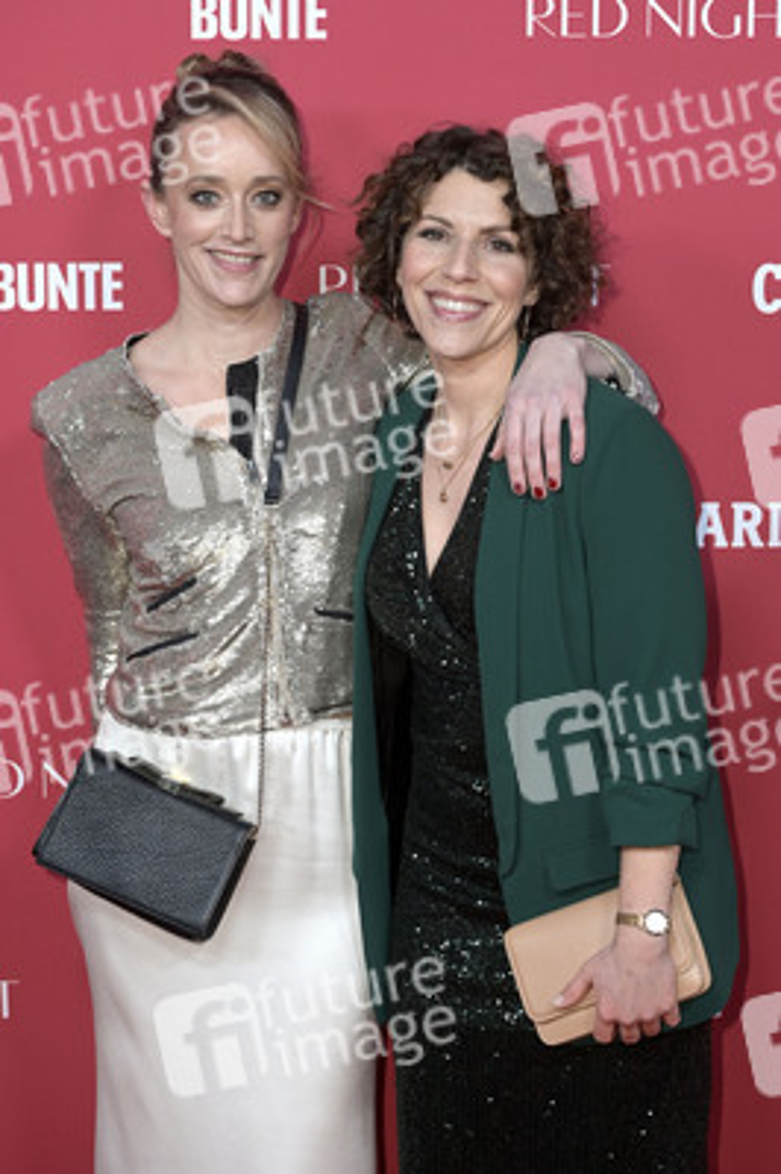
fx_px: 2803
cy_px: 587
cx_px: 390
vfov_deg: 23.7
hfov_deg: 15.9
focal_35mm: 86
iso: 1600
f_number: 5
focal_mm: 86
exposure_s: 1/400
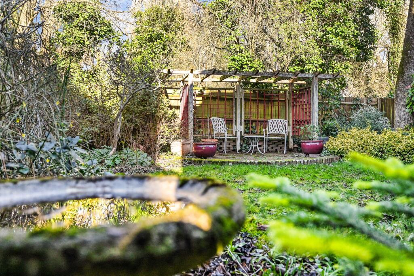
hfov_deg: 61.9
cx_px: 207
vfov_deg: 43.6
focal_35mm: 30
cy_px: 138
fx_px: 345
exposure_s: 1/800
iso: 400
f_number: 4
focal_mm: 30
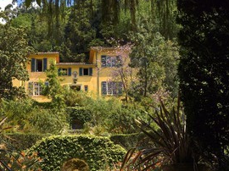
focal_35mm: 72
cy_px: 89
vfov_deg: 20.4
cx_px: 66
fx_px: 476
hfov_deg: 26.8
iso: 400
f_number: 18
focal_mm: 48
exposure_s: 1/160
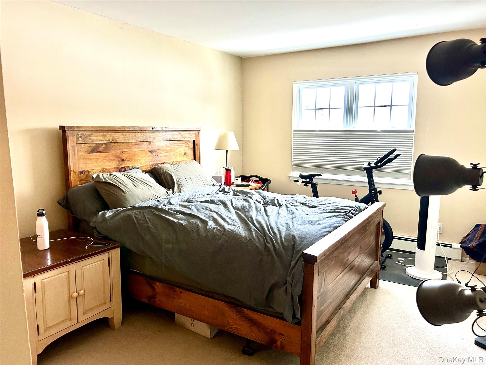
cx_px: 243
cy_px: 182
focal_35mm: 26
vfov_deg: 53.1
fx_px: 365
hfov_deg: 67.3
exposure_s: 1/60
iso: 160
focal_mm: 5.7
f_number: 1.5
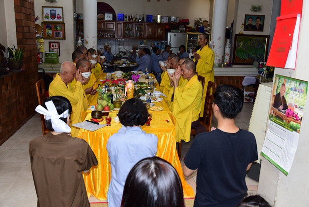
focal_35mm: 31
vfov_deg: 42.4
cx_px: 153
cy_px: 104
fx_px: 266
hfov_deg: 60.3
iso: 800
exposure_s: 1/80
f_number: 5
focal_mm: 30
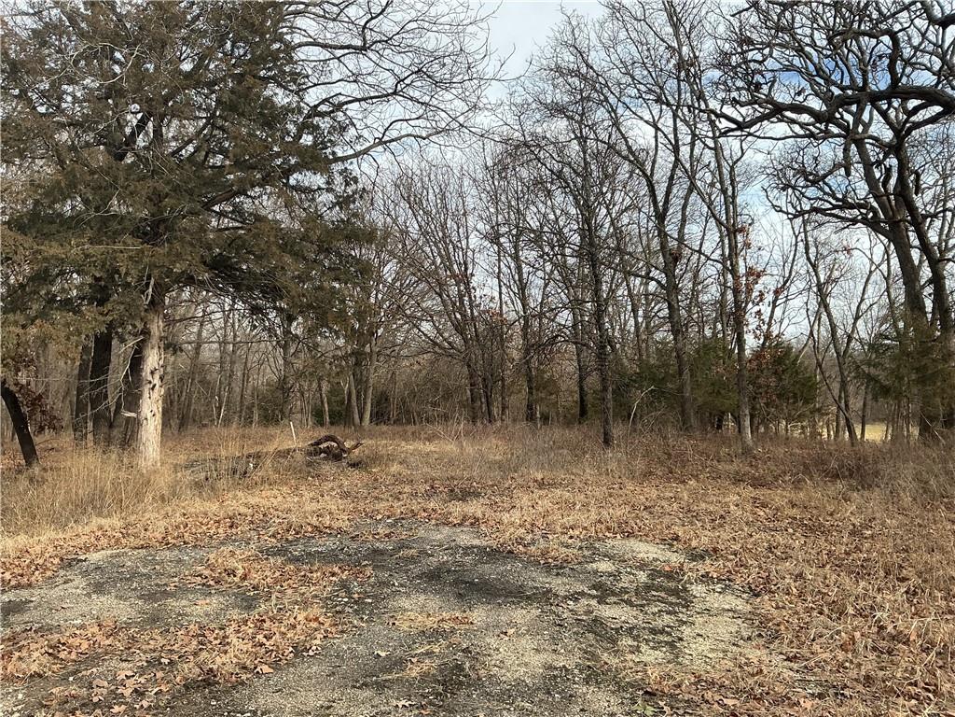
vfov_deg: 48.2
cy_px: 358
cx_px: 478
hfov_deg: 61.7
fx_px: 800
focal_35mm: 29
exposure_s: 1/709
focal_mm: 3
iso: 25
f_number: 1.8
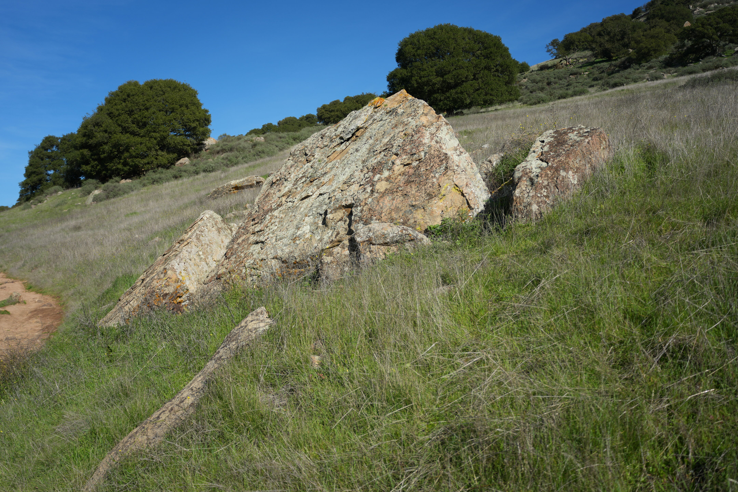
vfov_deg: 42.3
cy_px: 246
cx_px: 369
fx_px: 635
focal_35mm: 31
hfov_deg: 60.3
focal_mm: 31
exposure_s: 1/1250
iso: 125
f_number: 4
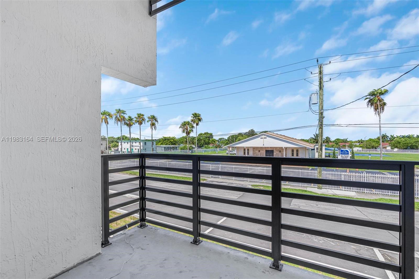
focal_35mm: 16
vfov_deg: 73.7
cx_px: 210
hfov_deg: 96.7
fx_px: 186
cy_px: 140
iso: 400
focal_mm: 16
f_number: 8
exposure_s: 1/640
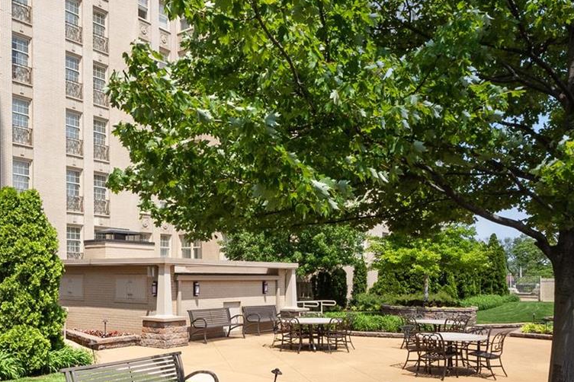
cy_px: 280
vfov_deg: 38.0
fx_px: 542
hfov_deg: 54.9
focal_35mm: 34
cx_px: 203
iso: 400
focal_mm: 8
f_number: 10
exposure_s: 1/400
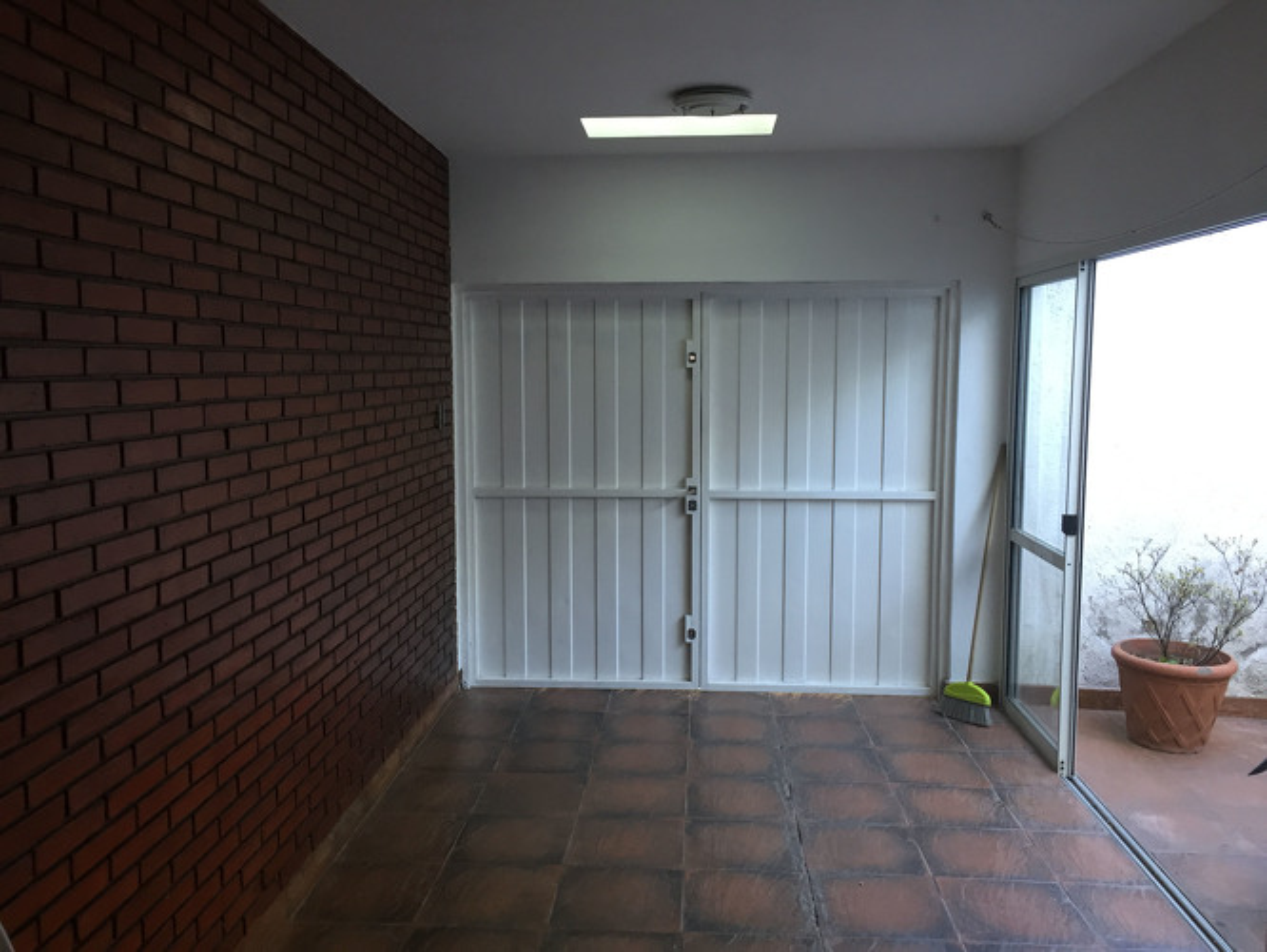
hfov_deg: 61.6
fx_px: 1062
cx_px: 634
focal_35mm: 29
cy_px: 476
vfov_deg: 48.3
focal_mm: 4.15
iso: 80
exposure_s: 1/33
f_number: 2.2
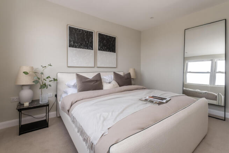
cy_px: 76
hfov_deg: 100.4
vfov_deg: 77.4
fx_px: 95
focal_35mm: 15
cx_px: 114
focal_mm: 10
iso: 250
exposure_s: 1/60
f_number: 8
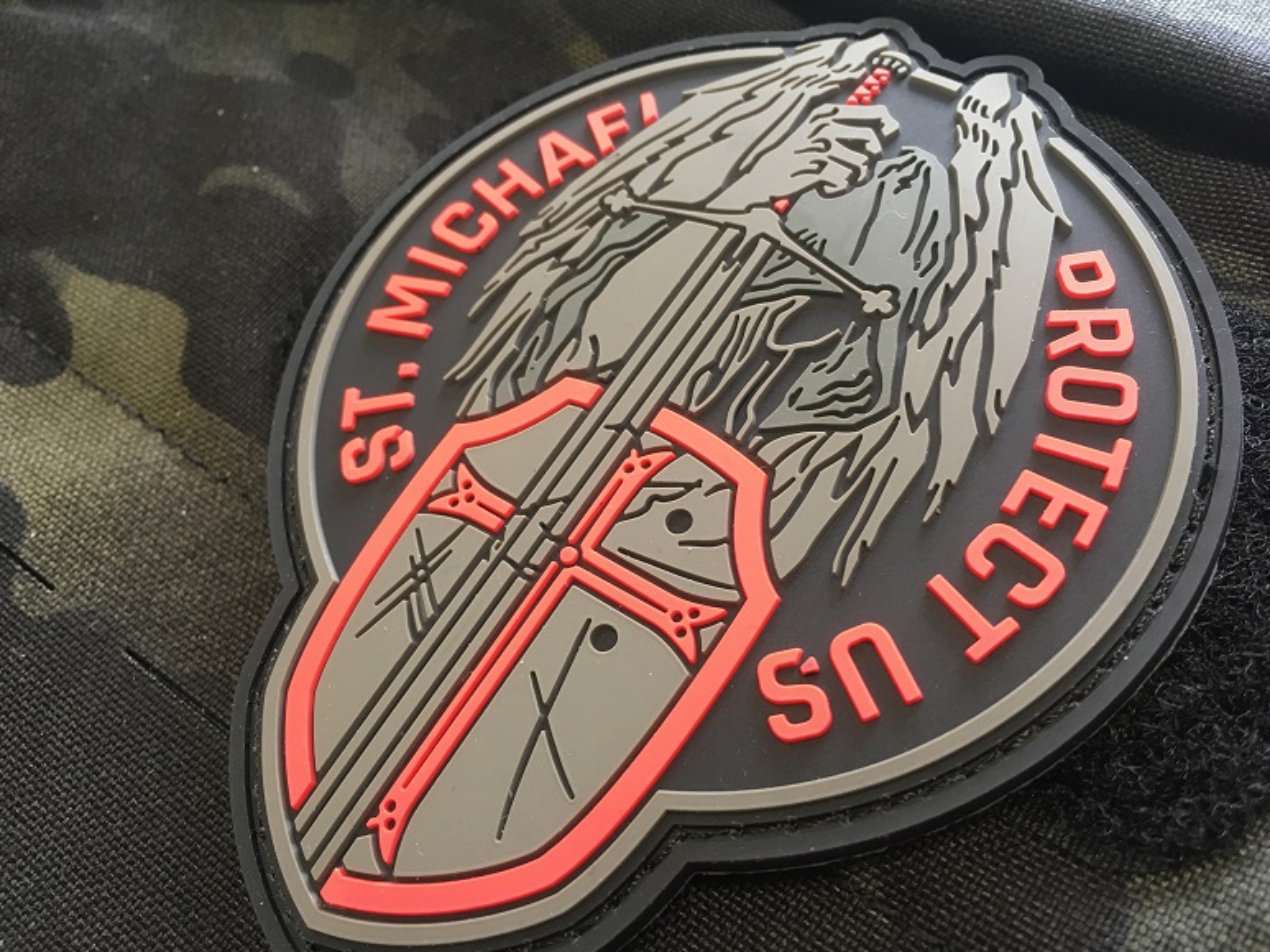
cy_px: 473
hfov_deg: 59.9
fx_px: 1101
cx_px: 616
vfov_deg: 46.8
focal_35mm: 30
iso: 100
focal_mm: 4.15
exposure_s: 1/33
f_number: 2.2
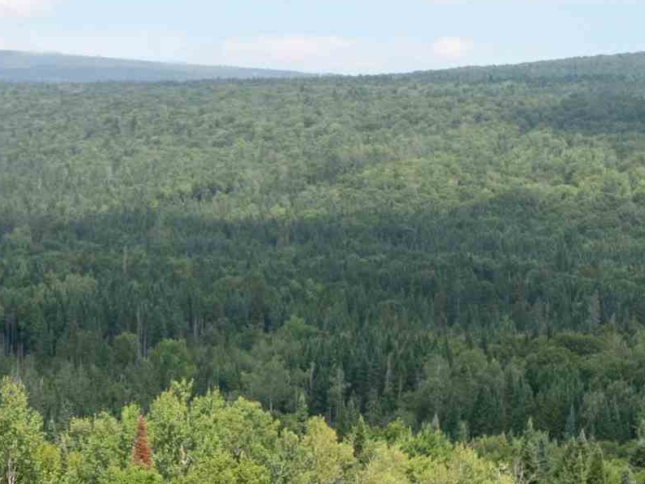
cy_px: 746
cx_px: 95
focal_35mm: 93
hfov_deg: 20.7
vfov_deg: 14.7
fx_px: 1733
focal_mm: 12.29
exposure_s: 1/1600
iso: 100
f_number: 2.8
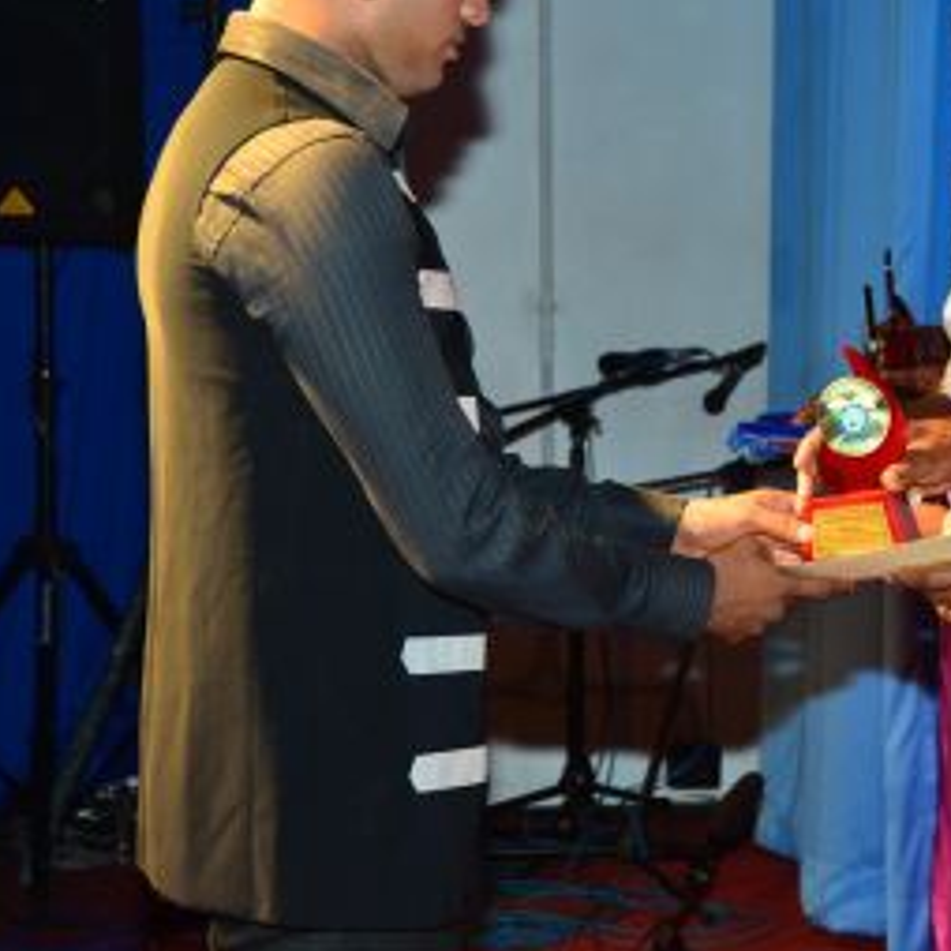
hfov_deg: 16.4
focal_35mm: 105
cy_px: 350
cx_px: 842
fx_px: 3264
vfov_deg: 16.6
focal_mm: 35
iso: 400
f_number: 5
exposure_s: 1/50
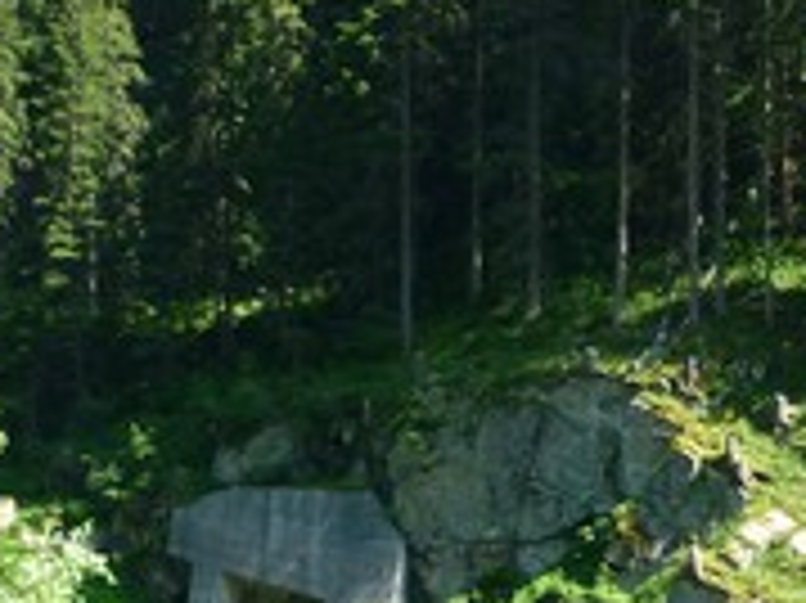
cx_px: 653
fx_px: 2746
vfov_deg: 11.9
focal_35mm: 118
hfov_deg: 16.6
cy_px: 922
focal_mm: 5.5
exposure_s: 1/250
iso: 80
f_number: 2.8
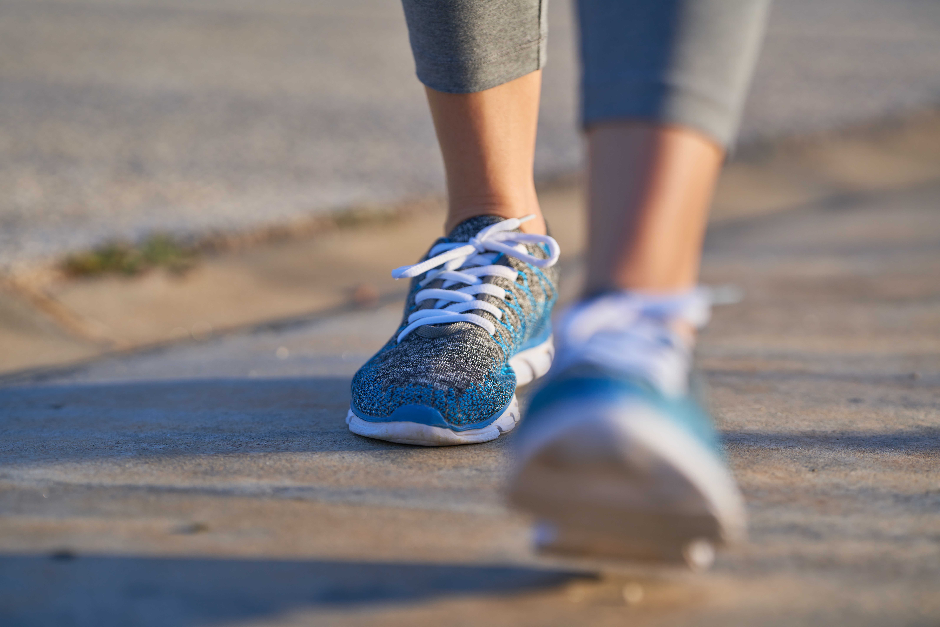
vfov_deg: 10.2
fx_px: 3525
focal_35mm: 135
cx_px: 470
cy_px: 314
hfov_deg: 15.2
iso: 100
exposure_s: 1/3200
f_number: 2.8
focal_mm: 135
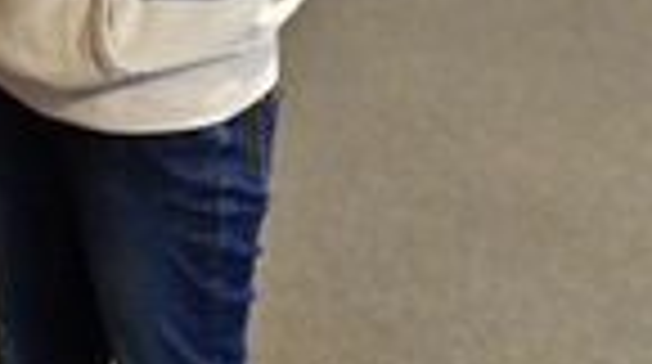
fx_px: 1968
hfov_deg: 18.1
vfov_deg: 10.1
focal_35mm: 114
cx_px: -85
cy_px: -229
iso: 5000
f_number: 3.5
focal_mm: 35
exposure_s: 1/160
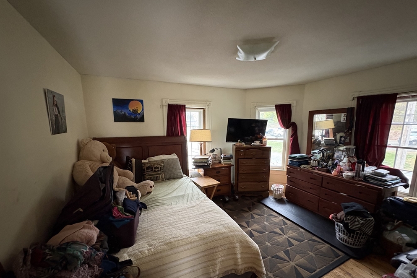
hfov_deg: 100.4
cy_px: 155
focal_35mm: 15
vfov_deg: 77.1
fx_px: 174
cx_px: 206
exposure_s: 1/40
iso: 800
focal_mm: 2.22
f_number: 2.2
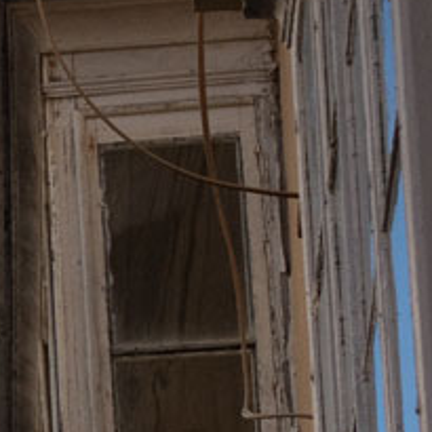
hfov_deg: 4.2
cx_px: -438
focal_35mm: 417
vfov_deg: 4.1
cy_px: 1250
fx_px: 5888
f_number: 4.5
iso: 125
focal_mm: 25.7
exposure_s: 1/1600
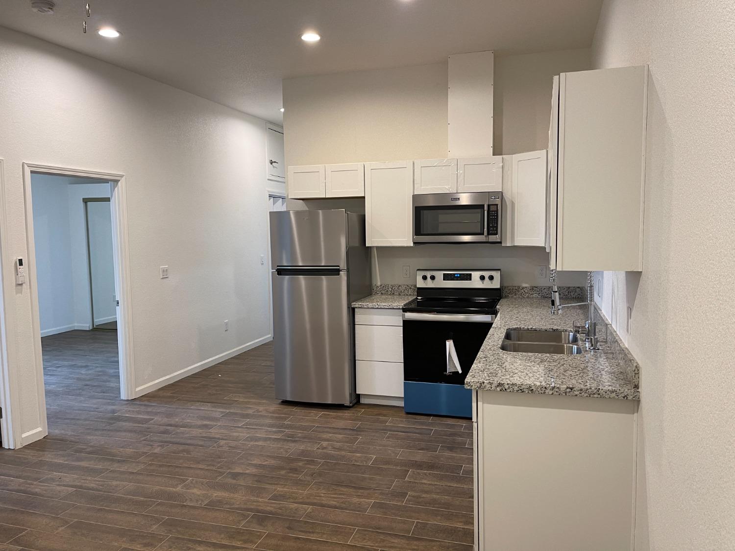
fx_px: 531
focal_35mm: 25
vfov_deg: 54.9
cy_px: 276
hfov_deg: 69.4
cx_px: 368
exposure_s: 1/60
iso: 100
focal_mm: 5.1
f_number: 1.6
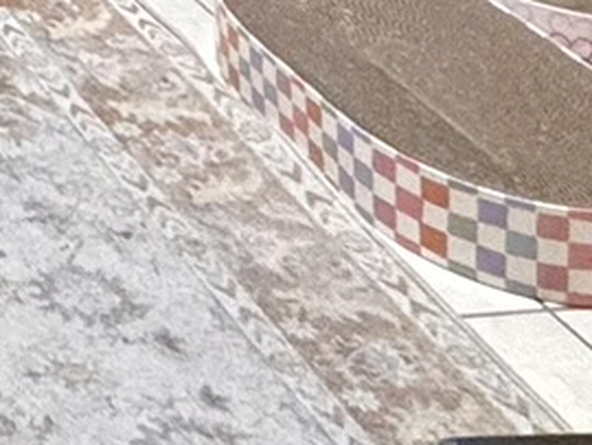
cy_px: -877
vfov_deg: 10.3
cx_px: -829
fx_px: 1814
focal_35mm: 106
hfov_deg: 13.5
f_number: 2.2
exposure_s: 1/120
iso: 200
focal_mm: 2.22
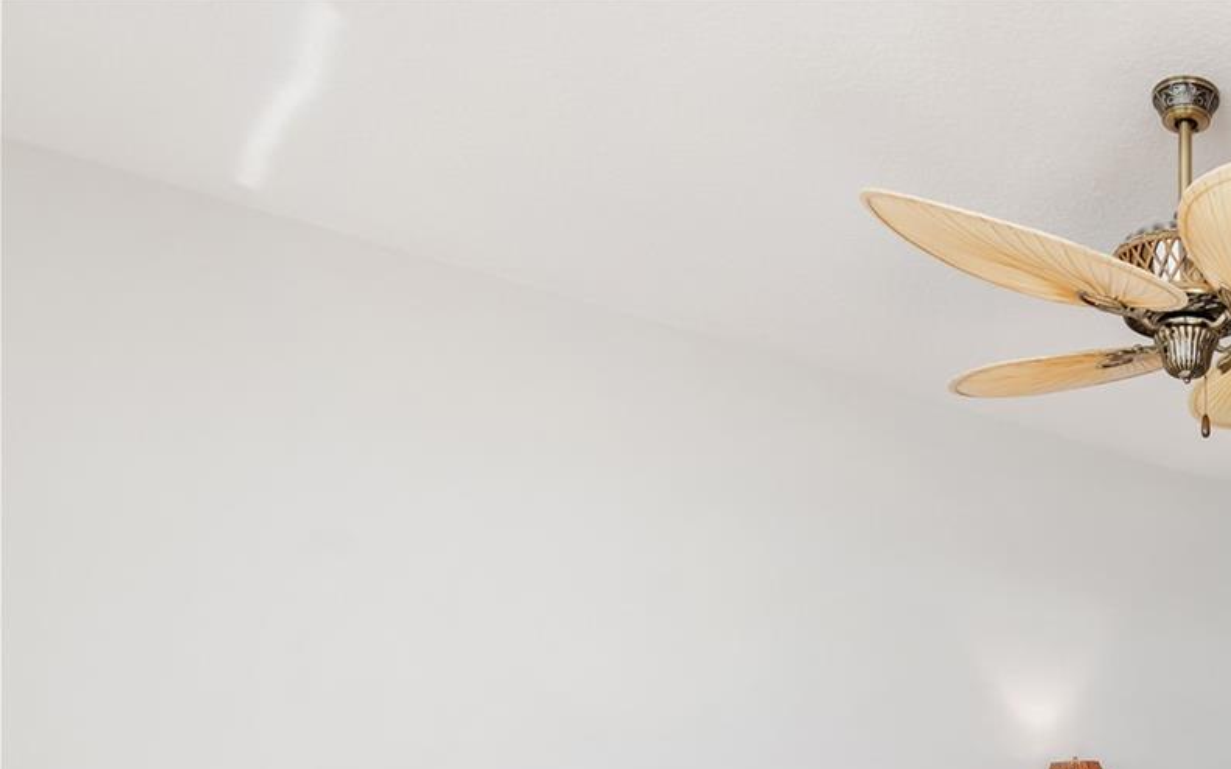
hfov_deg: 47.7
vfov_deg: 33.8
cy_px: 825
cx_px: 1243
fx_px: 1107
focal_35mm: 33
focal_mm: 16
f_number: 7.1
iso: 1000
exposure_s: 1/125
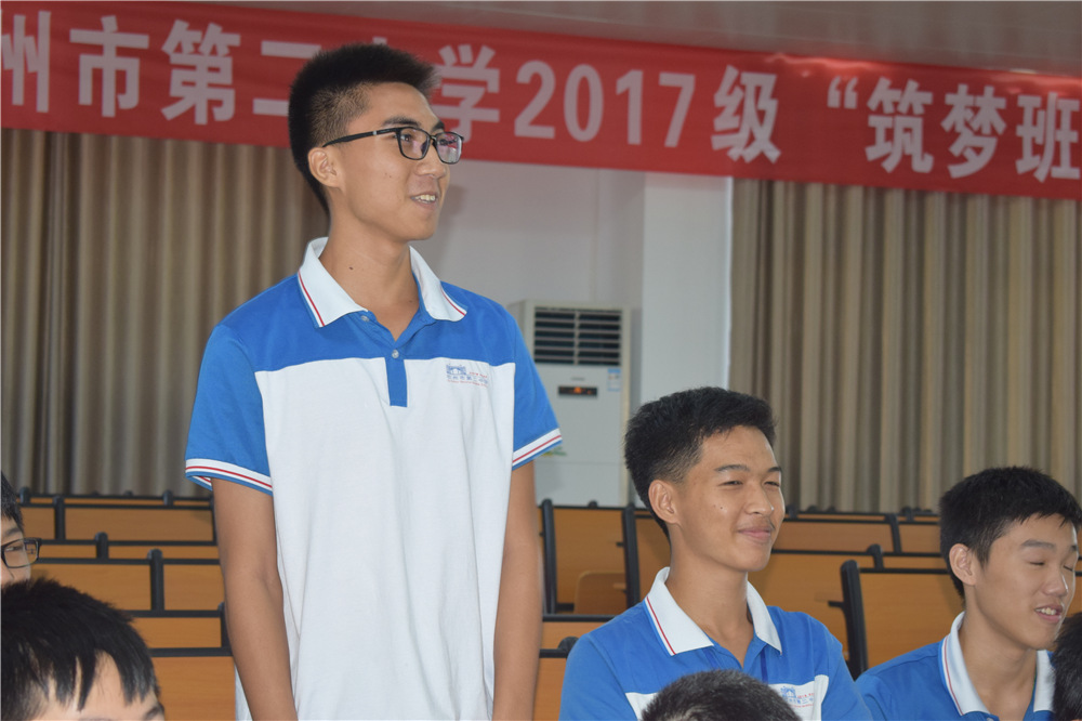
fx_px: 2479
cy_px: 360
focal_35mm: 82
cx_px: 541
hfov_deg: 24.6
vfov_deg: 16.5
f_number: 5.6
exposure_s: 1/30
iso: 720
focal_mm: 55
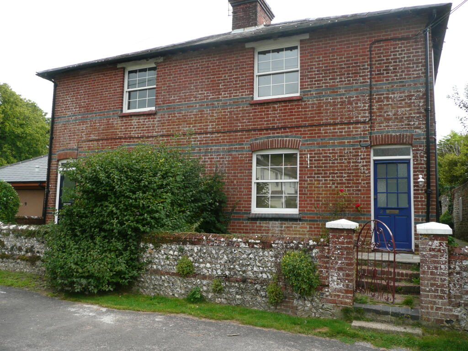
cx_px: 234
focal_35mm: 28
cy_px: 176
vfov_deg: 49.7
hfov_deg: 63.4
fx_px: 379
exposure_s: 1/200
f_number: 3.3
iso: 100
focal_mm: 4.6
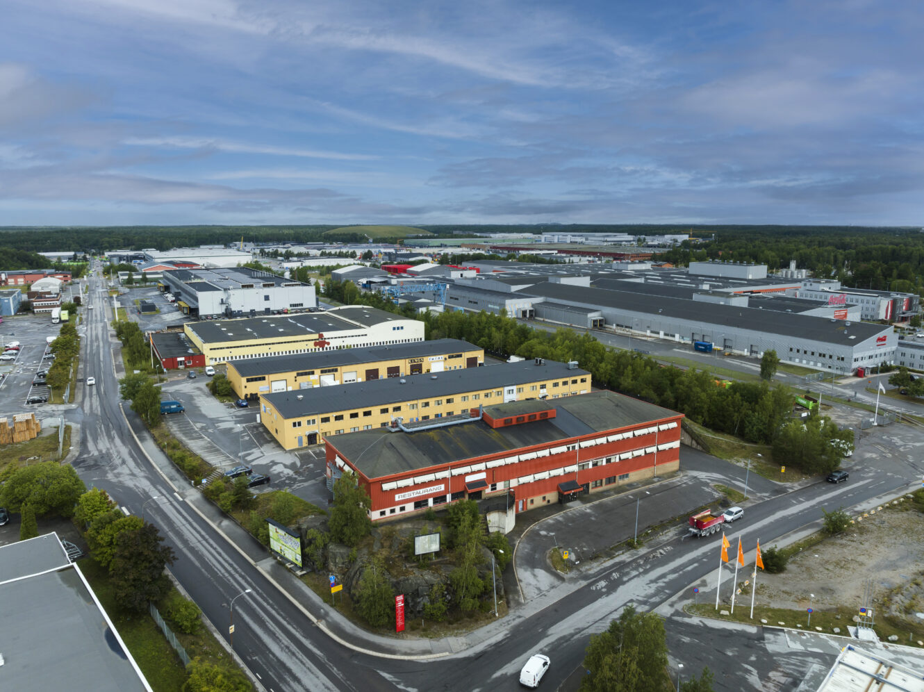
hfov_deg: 71.6
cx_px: 462
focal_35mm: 24
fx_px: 640
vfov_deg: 56.8
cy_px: 346
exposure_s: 1/240
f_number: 7.1
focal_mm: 12.29
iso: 100
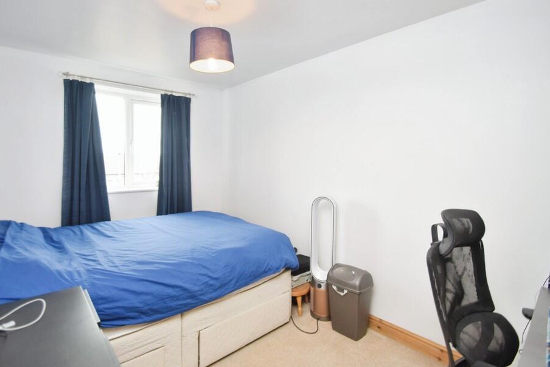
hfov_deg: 93.2
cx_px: 268
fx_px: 260
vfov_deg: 70.5
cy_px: 180
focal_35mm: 17
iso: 800
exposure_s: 1/60
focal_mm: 10
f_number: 4
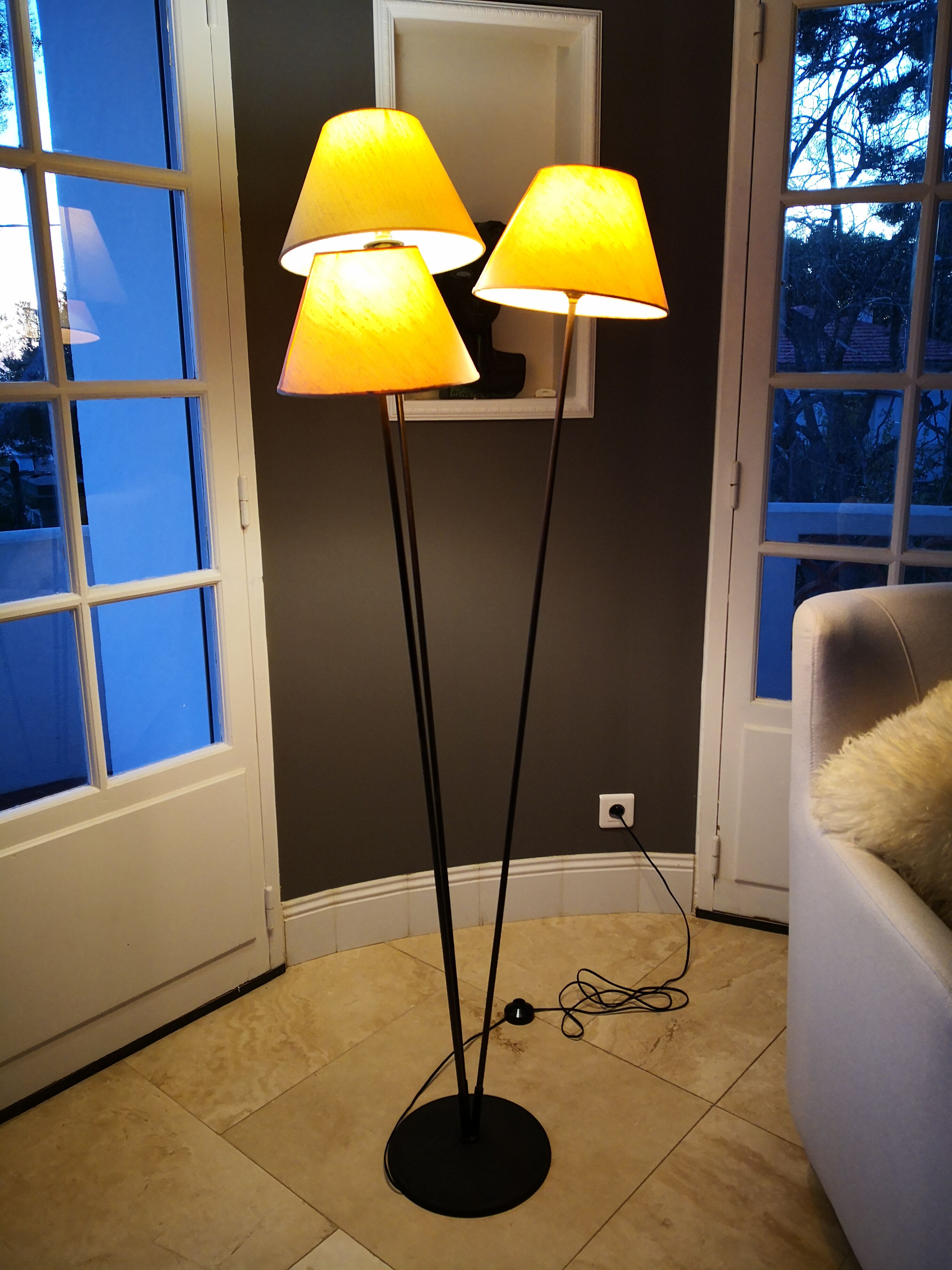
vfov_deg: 65.3
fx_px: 990
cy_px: 635
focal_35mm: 27
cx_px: 476
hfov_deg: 51.4
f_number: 1.6
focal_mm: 3.95
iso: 100
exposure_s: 1/50
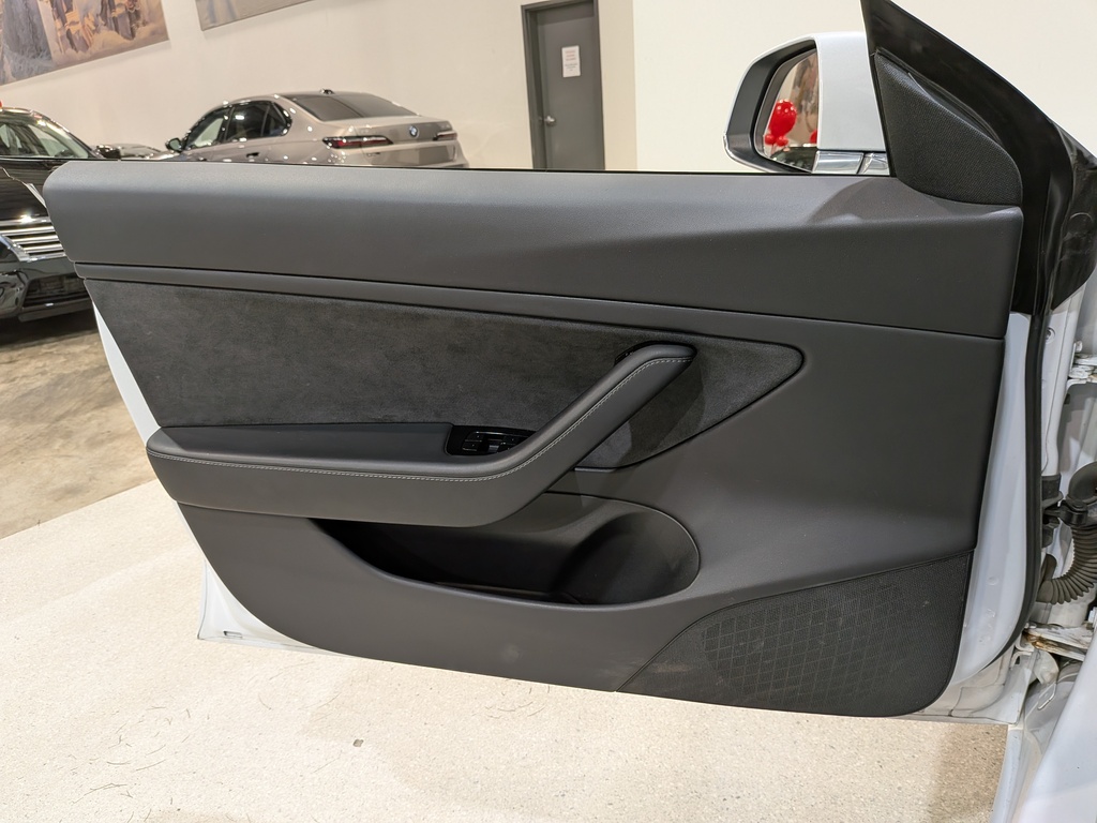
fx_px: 761
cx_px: 548
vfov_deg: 56.8
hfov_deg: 71.6
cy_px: 412
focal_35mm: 24
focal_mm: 4.53
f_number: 1.7
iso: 118
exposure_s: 1/100
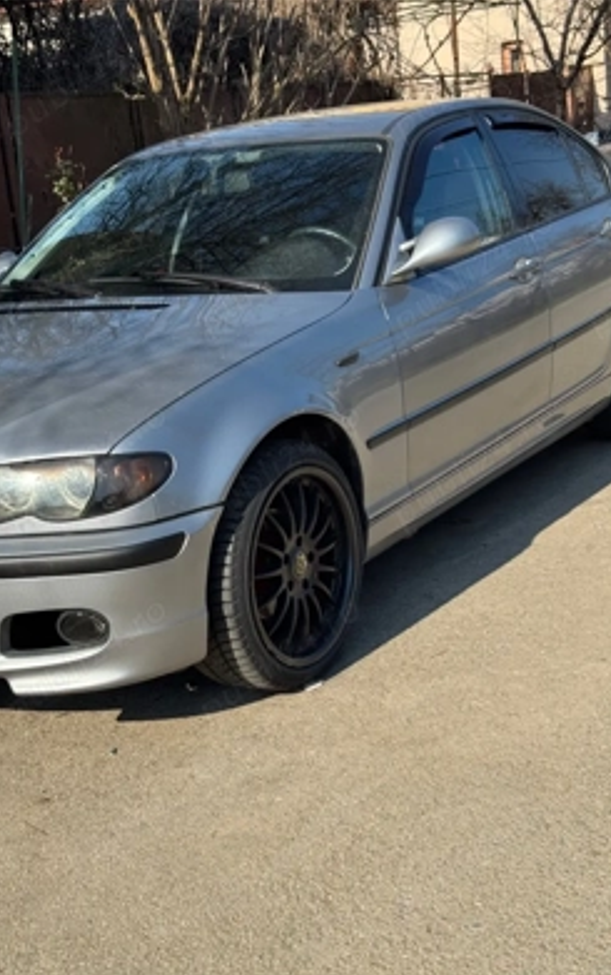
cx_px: 329
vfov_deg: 38.8
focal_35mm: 52
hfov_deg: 24.9
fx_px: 1383
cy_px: 496
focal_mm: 6.76
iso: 64
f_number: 1.78
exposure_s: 1/2611
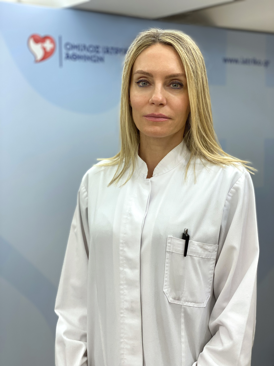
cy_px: 183
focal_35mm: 52
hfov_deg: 28.0
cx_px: 137
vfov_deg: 36.8
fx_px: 549
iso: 125
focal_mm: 6
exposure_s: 1/100
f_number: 2
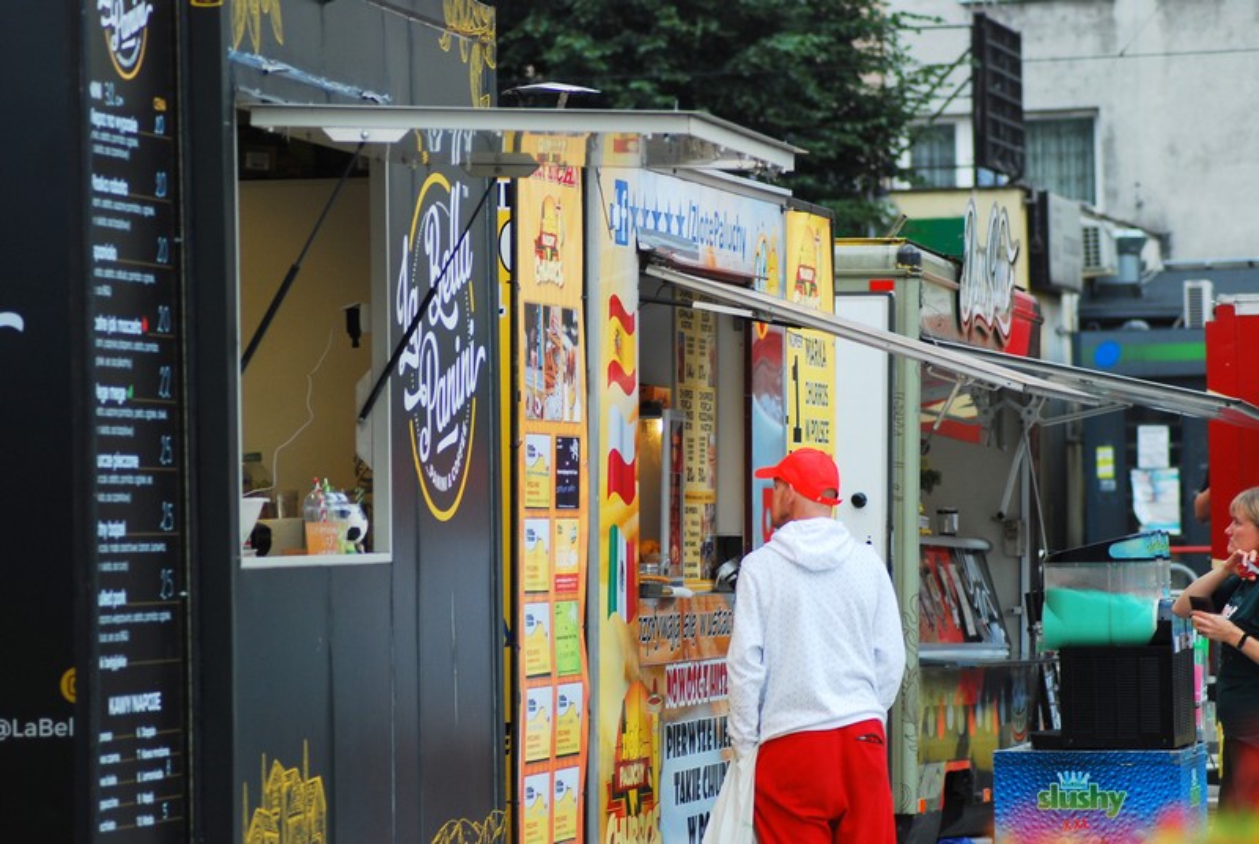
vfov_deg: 8.2
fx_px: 5884
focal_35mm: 168
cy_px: 422
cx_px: 630
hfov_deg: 12.2
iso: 320
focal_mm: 112
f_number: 4.2
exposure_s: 1/160
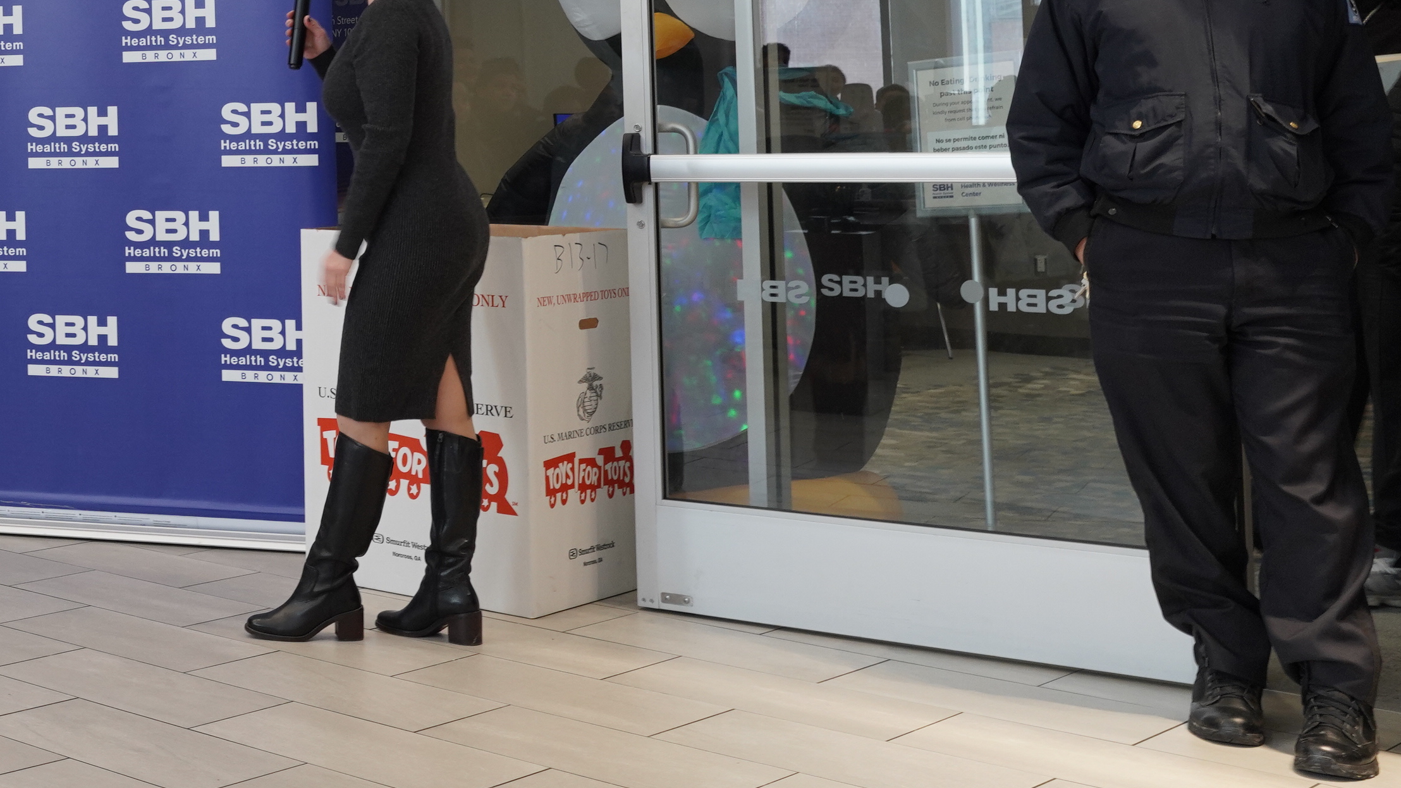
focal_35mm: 59
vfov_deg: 19.8
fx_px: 2192
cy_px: 24
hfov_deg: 31.3
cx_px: -157
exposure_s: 1/30
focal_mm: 20
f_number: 6.3
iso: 500
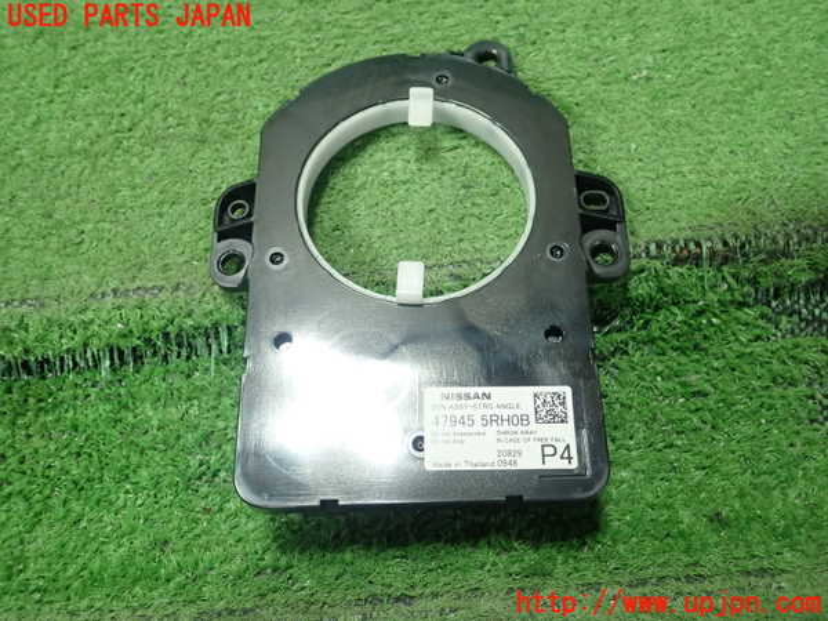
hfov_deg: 60.0
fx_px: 718
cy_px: 310
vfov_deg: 46.8
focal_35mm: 30
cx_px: 414
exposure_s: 1/125
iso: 400
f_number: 2.3
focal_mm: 5.5
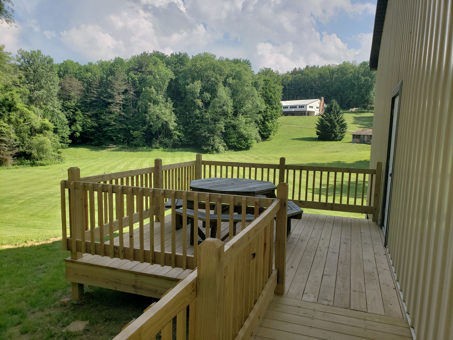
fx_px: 340
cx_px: 226
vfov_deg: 53.1
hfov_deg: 67.3
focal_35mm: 26
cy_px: 170
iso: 50
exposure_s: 1/594
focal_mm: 4.3
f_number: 2.4
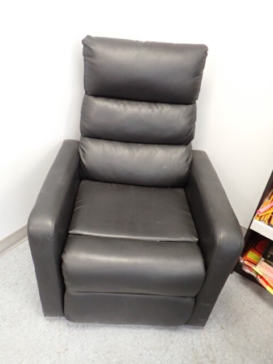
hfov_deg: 46.8
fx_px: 315
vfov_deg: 60.0
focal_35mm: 30
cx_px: 136
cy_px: 182
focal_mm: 5.4
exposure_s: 1/30
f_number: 2.3
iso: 400
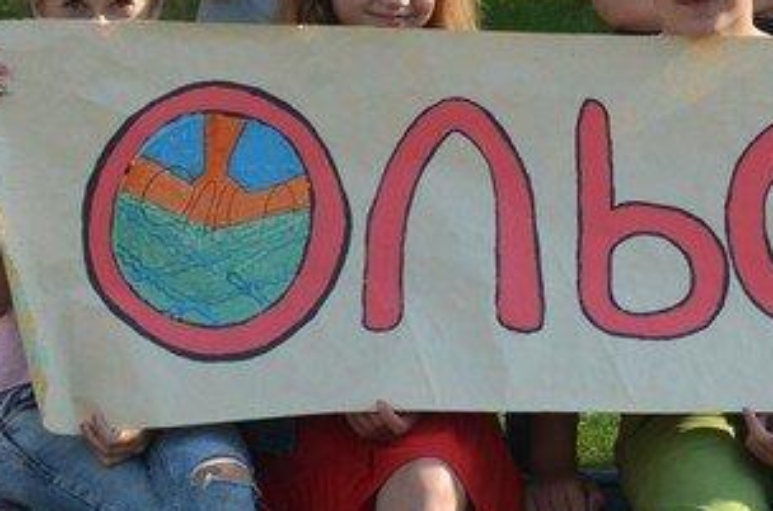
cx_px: 893
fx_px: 4315
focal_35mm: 201
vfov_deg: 6.8
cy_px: 165
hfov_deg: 10.1
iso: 200
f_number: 7.1
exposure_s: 1/400
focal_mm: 45
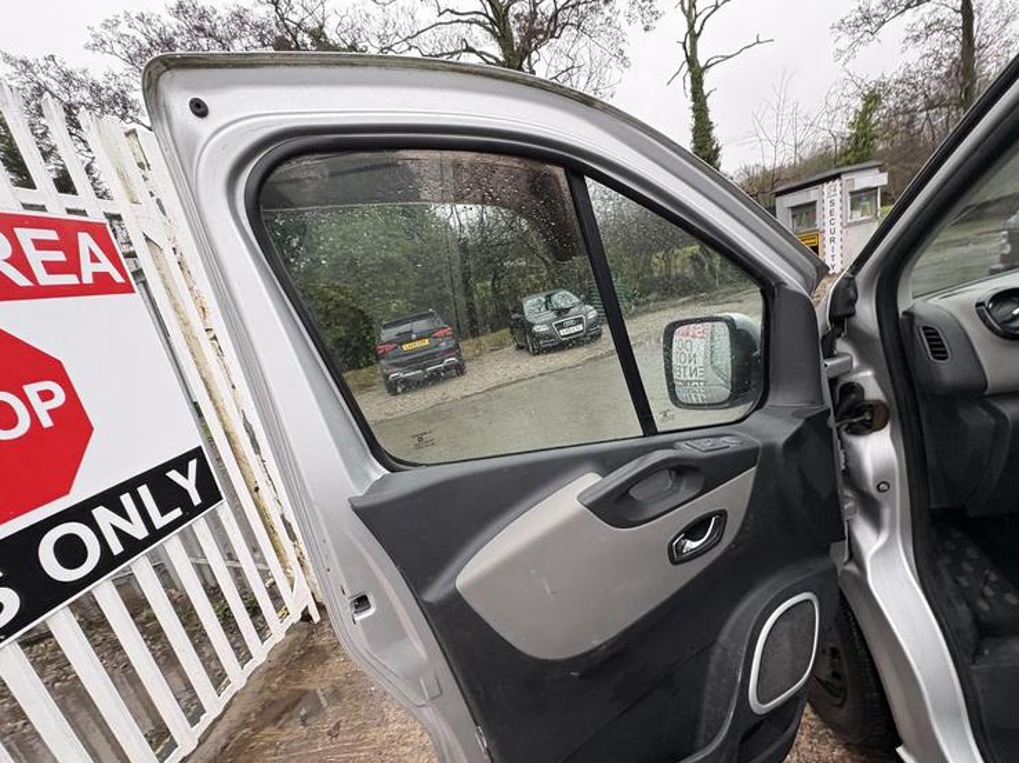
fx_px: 500
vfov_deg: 74.3
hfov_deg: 91.0
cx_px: 529
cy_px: 433
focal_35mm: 17
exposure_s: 1/86
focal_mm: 2.22
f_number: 2.2
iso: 250
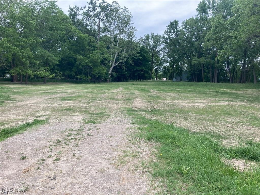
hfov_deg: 63.4
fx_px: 210
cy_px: 98
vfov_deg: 49.7
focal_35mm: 28
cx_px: 130
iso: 20
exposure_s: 1/289
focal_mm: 3.99
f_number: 1.8
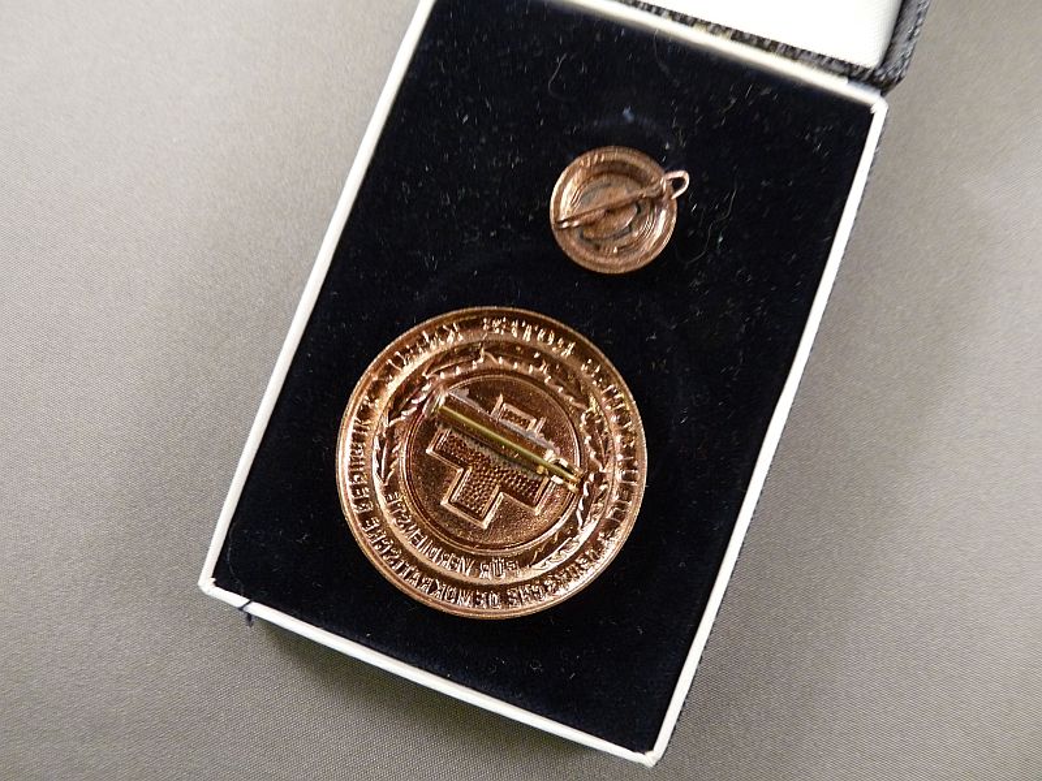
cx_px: 521
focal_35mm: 27
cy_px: 390
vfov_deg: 51.4
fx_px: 813
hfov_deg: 65.3
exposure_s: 1/15
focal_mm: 4.8
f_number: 2.8
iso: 400
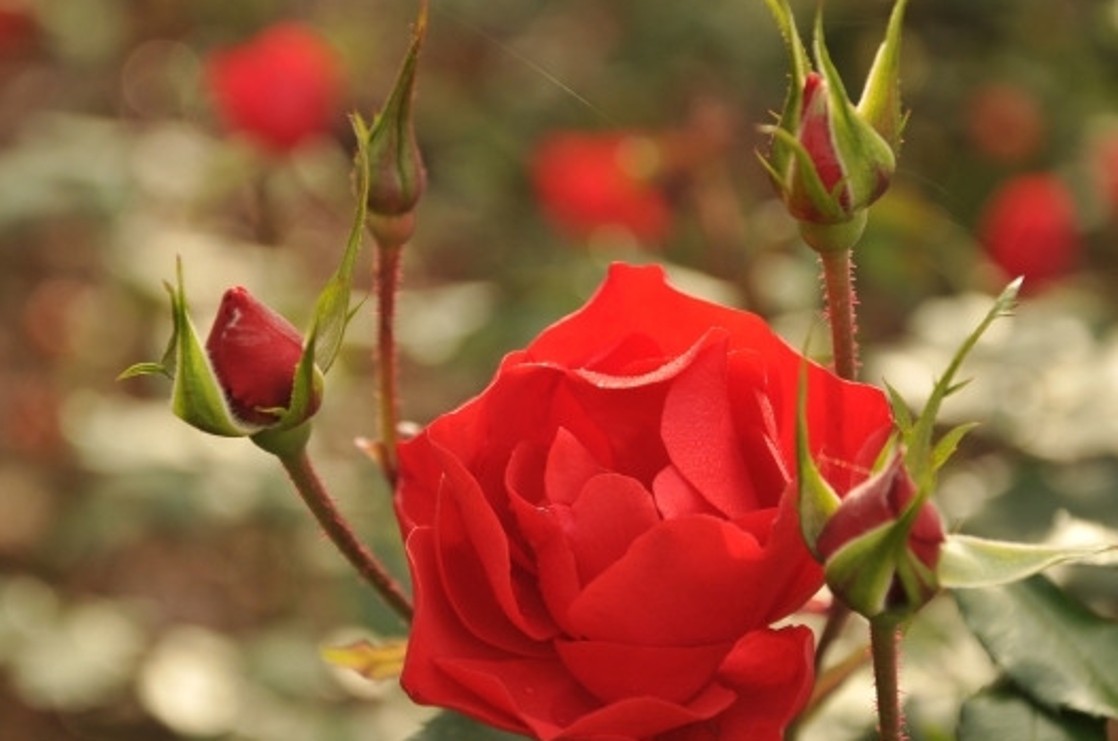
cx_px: 548
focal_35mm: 137
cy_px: 361
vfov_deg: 10.0
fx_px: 4248
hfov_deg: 15.0
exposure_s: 1/160
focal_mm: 80
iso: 200
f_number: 5.3
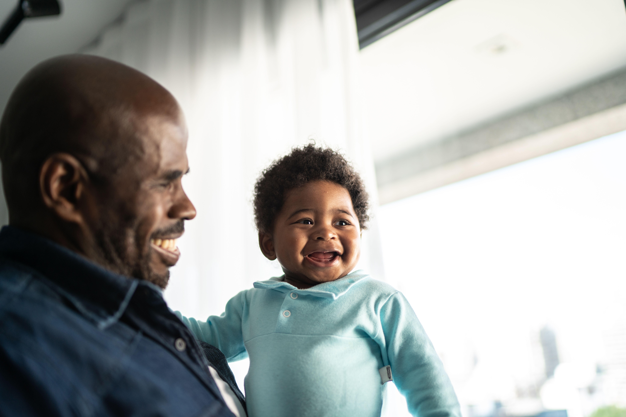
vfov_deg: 37.9
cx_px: 313
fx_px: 609
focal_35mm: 35
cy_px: 208
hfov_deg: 54.4
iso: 250
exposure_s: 1/800
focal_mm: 35
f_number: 1.4
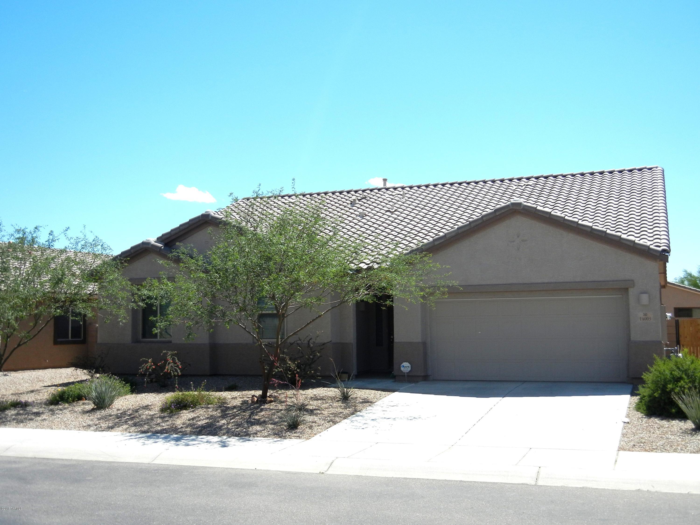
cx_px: 350
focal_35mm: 39
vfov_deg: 36.8
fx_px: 789
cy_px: 262
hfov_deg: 47.9
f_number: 7.4
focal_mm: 7.1
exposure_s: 1/404
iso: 160
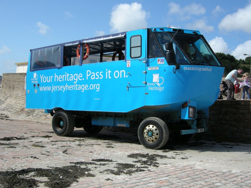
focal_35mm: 41
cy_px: 94
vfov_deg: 35.1
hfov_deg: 45.8
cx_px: 126
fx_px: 297
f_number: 6.4
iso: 64
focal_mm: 8.5
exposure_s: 1/237
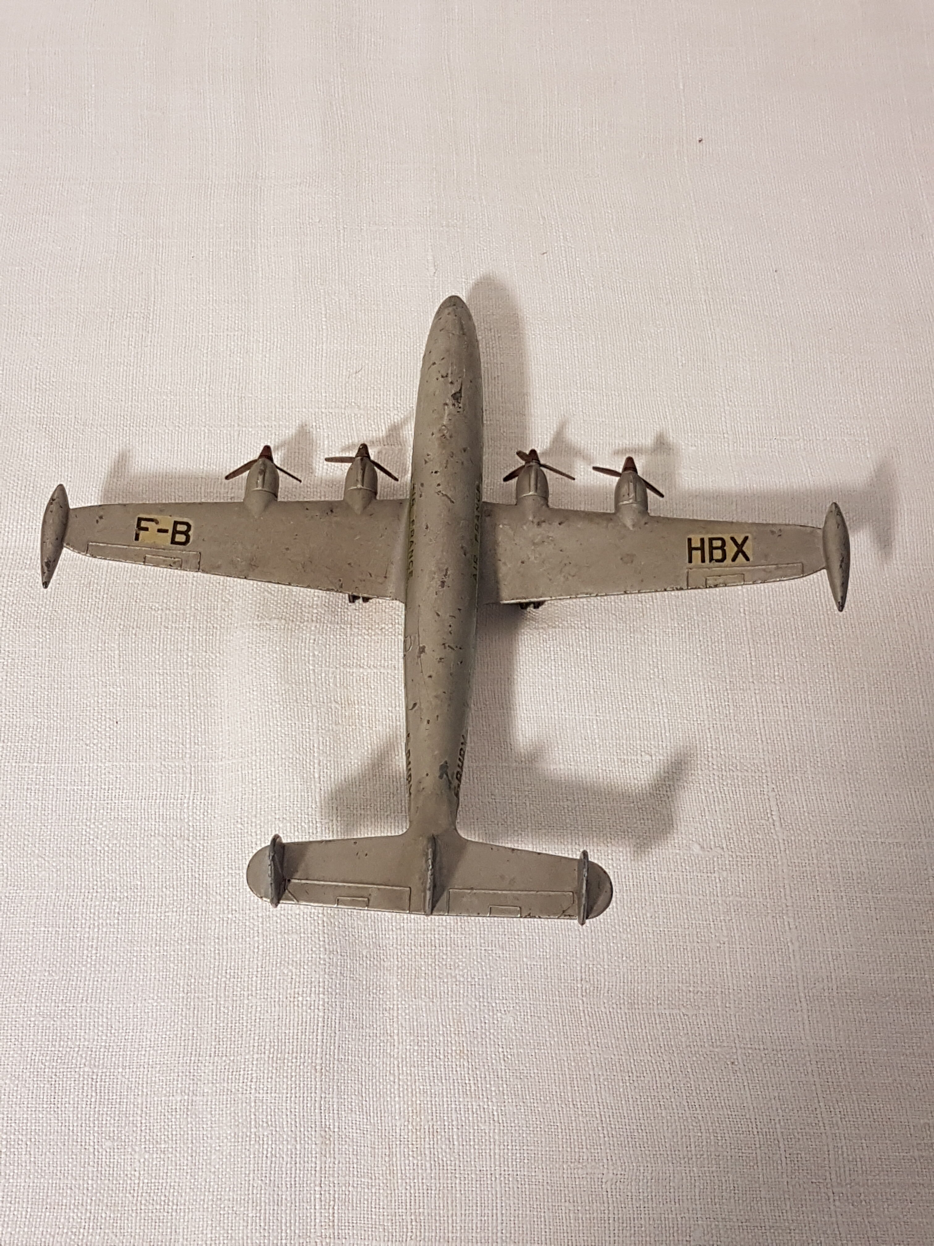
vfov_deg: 67.3
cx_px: 467
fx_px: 935
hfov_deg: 53.1
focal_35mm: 26
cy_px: 623
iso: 125
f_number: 1.7
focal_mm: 4.2
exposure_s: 1/50
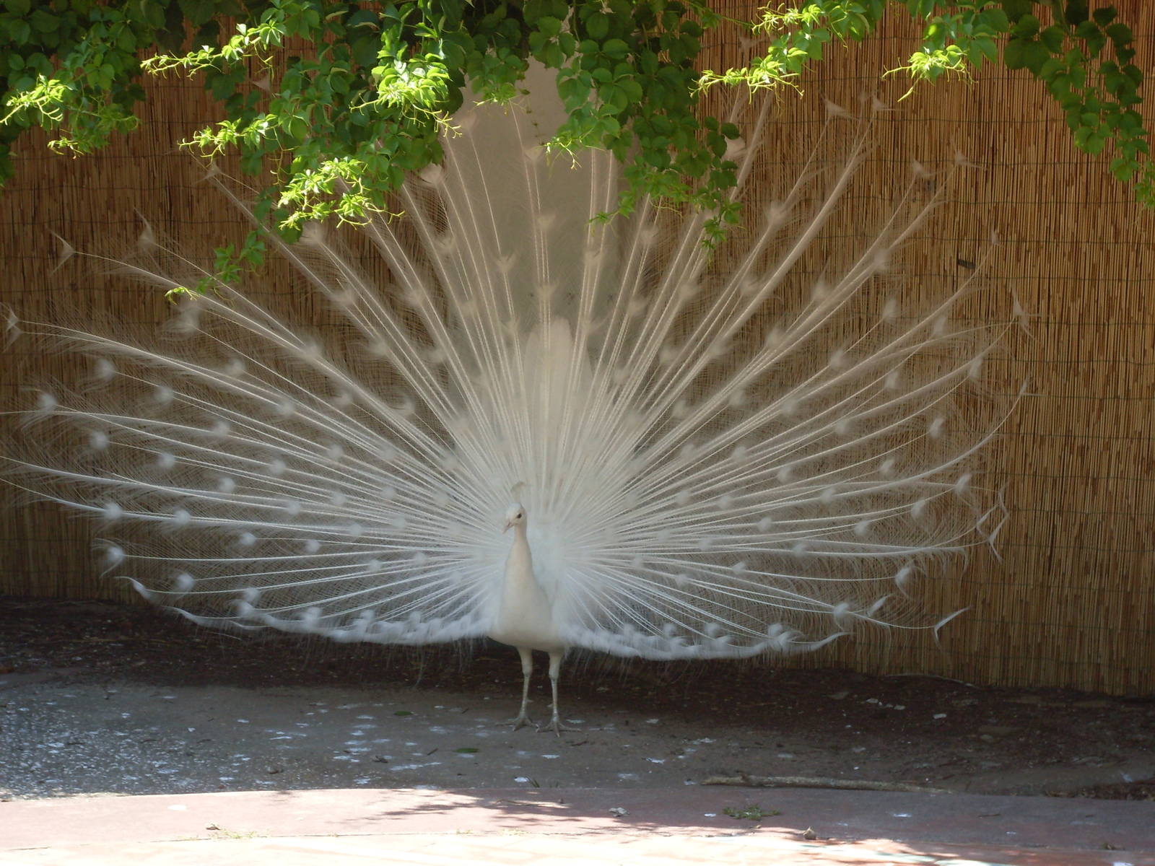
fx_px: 3804
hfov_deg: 17.3
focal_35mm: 114
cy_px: 433
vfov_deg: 13.0
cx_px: 578
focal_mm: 18.9
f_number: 5.2
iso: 100
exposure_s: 1/90
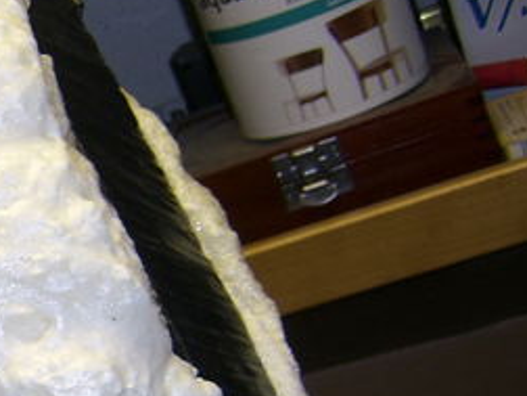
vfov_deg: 16.4
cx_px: -96
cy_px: 337
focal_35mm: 89
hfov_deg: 20.6
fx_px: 1355
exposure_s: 1/30
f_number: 2.8
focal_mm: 5.95
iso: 50
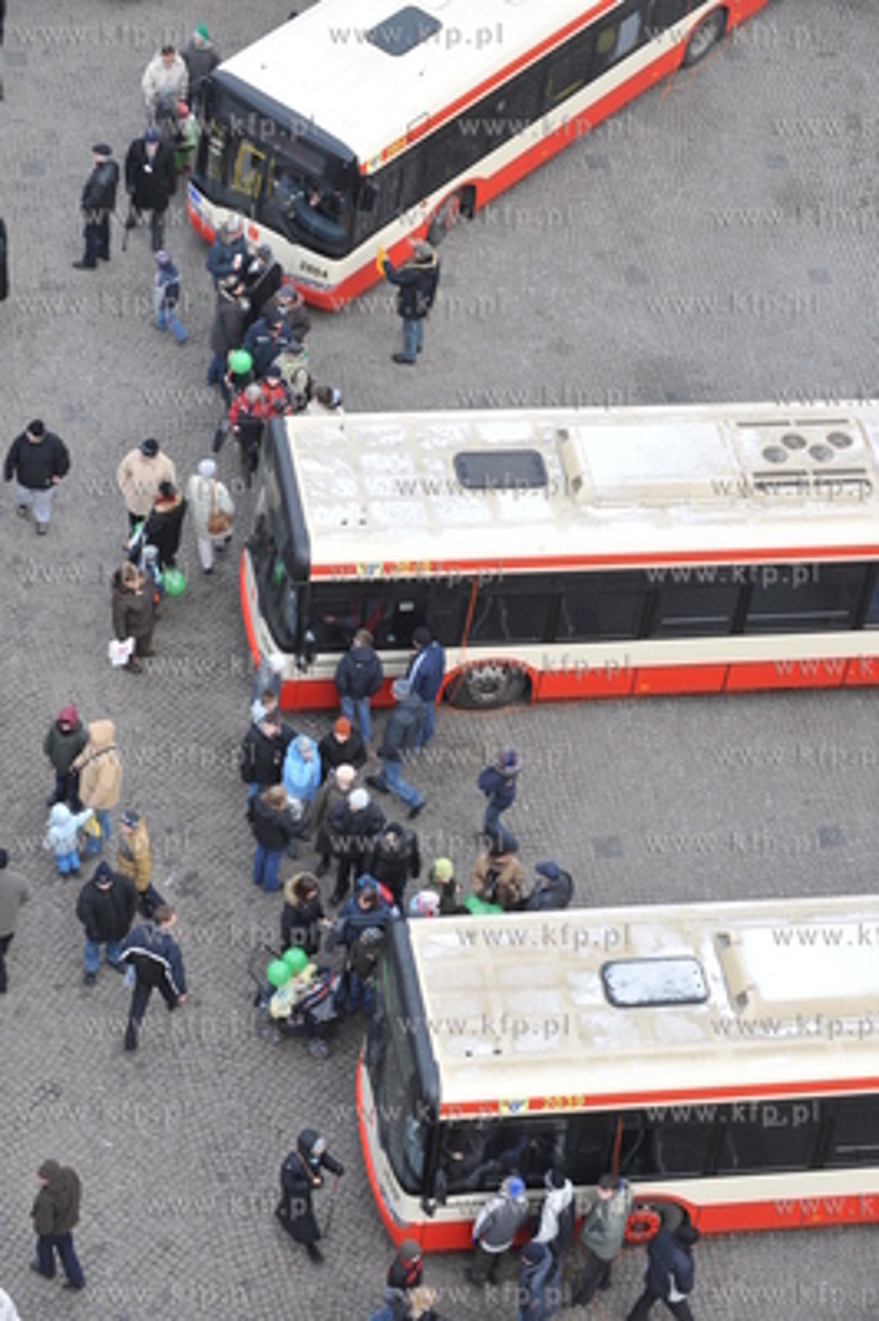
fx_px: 3742
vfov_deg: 20.0
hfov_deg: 13.4
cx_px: 440
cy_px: 660
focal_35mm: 102
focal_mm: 102
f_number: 8
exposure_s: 1/250
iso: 640
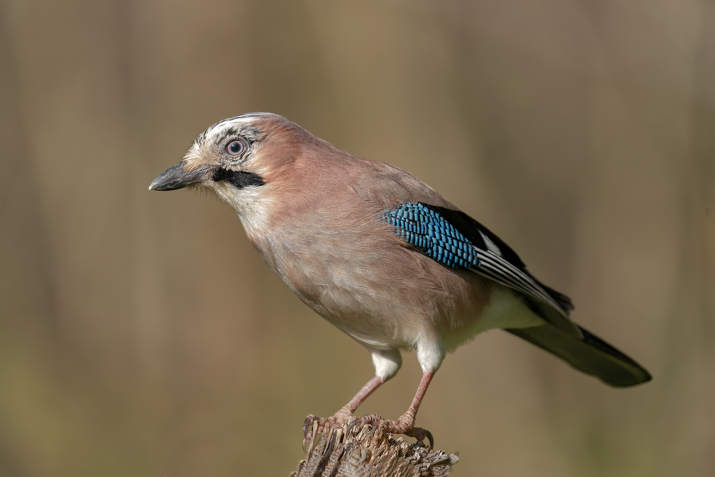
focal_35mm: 600
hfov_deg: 3.4
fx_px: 11915
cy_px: 238
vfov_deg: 2.3
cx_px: 358
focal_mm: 600
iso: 100
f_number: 7.1
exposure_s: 1/500
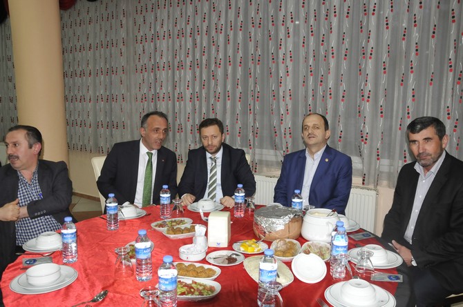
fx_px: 405
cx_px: 232
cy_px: 154
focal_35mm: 32
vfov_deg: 41.6
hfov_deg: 59.6
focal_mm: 21
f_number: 5
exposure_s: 1/60
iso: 1000
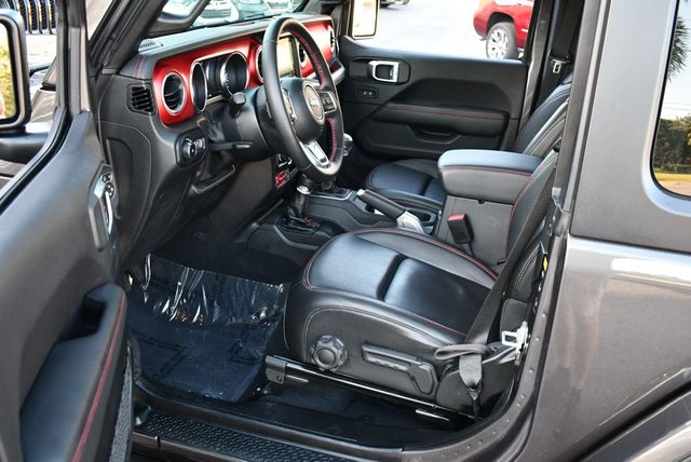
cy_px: 231
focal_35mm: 36
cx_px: 346
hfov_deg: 53.1
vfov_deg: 36.9
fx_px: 692
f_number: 3.5
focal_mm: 18
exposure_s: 1/160
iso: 800
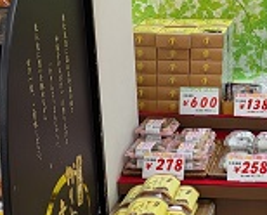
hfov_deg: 23.5
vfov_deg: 19.4
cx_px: 232
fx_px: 626
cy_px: 148
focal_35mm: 79
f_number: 1.89
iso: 53
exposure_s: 1/50
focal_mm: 5.43
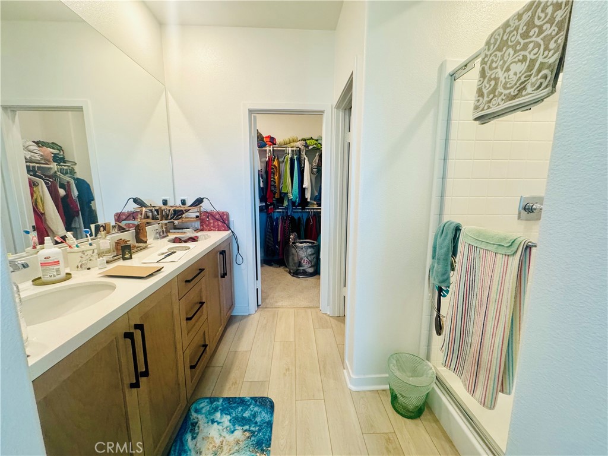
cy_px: 228
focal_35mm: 14
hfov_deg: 102.1
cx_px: 304
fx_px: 246
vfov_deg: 85.7
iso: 250
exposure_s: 1/120
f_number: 2.2
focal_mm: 2.22
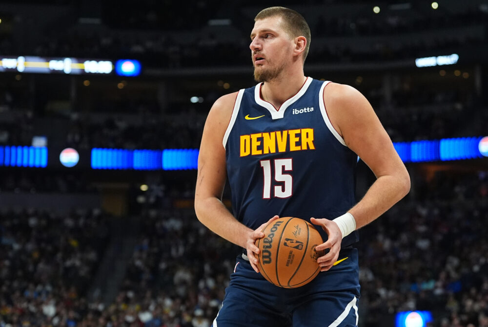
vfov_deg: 13.1
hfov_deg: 19.4
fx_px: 1425
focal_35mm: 105
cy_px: 164
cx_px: 244
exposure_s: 1/1600
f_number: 3.2
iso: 4000
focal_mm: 70
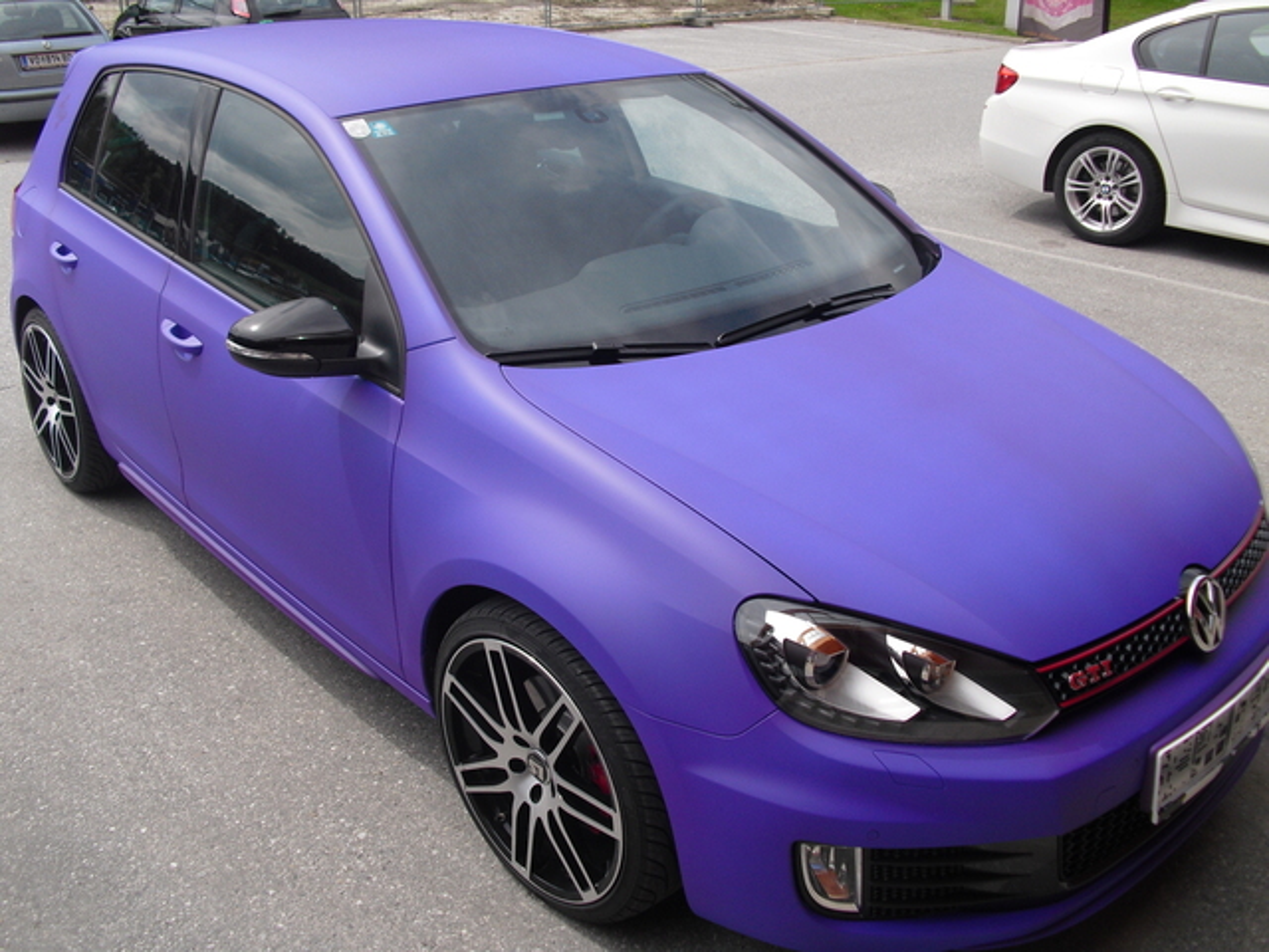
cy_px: 476
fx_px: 1320
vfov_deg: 39.7
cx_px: 634
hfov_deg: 51.4
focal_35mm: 36
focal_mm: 6.3
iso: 100
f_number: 7.8
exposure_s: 1/125
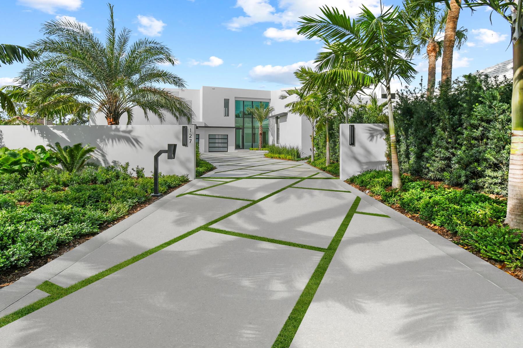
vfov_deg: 70.4
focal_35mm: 17
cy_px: 164
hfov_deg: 93.2
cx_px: 247
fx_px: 247
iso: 125
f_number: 11
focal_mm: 10
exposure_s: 1/80
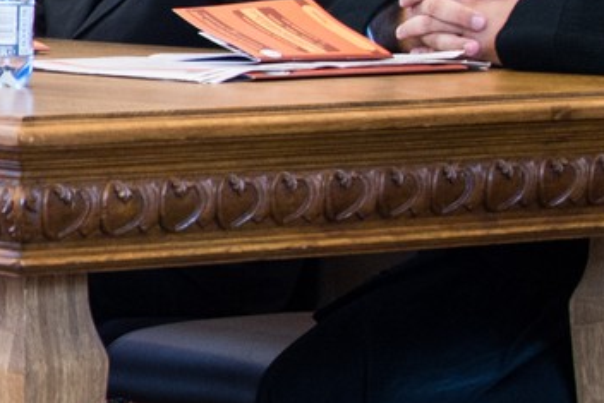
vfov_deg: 5.7
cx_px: -614
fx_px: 4011
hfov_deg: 8.2
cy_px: 33
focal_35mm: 239
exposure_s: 1/50
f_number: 4.2
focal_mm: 44
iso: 2000
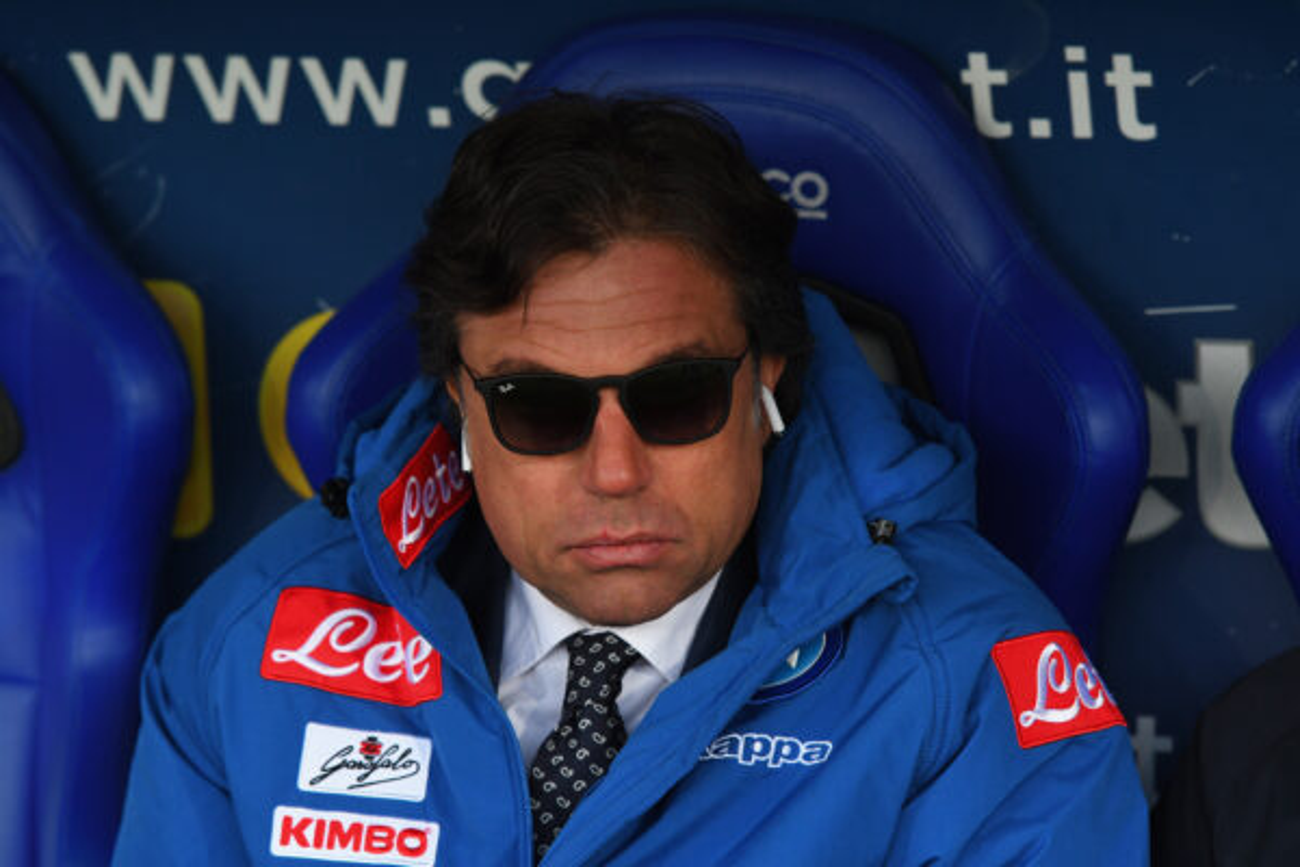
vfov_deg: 5.9
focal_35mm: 232
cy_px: 434
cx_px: 650
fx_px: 8395
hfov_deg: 8.9
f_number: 4
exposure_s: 1/320
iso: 1000
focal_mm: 155
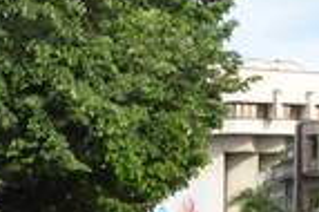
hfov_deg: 10.0
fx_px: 1744
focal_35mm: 197
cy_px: -212
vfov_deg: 6.7
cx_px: 520
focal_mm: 26
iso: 3200
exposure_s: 1/4000
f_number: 8
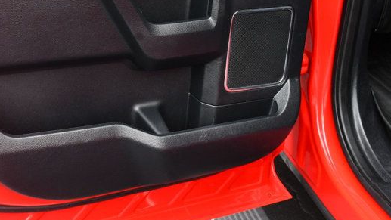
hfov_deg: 36.5
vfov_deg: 20.6
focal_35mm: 56
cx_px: 107
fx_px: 581
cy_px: -13
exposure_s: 1/250
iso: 400
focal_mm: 18
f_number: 5
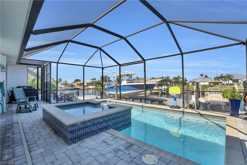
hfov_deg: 96.8
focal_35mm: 16
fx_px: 110
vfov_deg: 73.7
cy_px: 82
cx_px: 124
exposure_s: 1/200
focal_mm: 16
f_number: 9
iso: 200
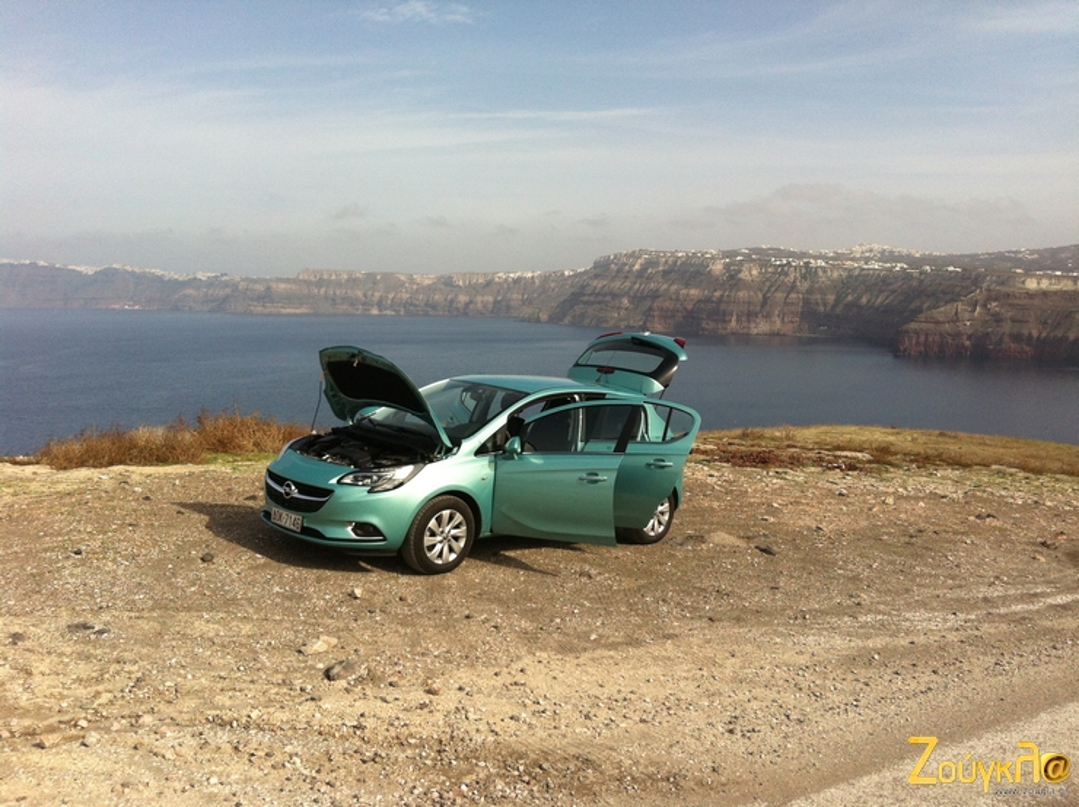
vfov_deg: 40.6
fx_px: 1090
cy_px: 404
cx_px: 540
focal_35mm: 35
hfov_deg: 52.7
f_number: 2.8
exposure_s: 1/1885
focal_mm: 3.85
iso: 80
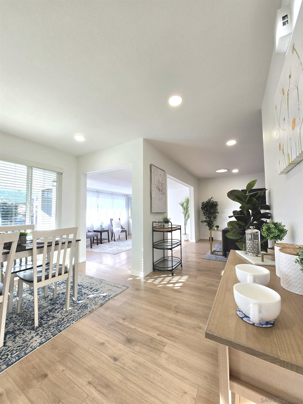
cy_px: 202
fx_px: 152
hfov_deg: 89.9
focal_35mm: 13
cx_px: 152
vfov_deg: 106.2
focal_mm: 1.7
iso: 40
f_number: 2.2
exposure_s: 1/120
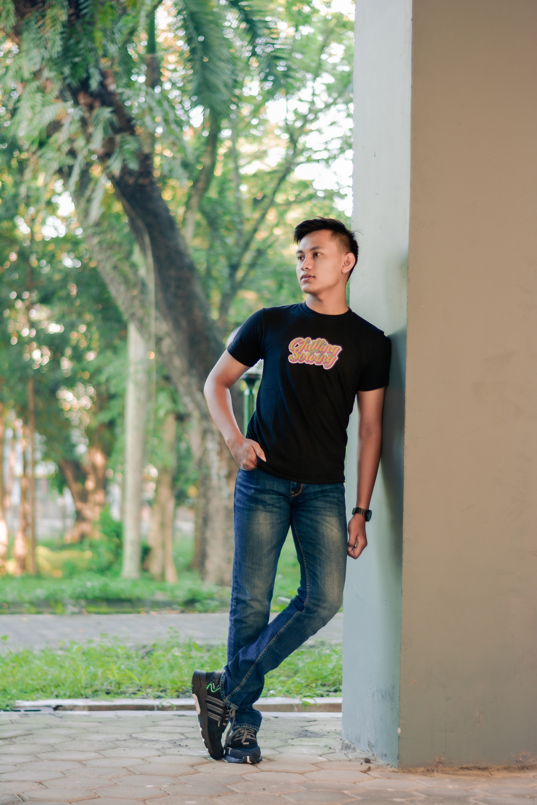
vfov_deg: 27.0
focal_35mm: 75
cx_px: 268
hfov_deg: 18.2
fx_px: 1678
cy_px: 402
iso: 100
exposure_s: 1/100
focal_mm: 50
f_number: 1.8
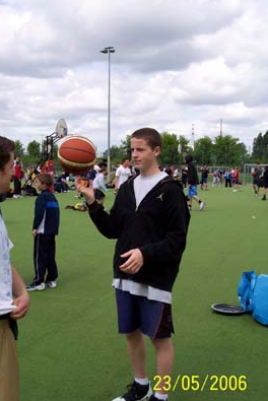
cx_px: 112
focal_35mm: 45
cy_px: 186
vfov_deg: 43.5
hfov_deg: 29.9
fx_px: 502
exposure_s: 1/700
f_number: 4.8
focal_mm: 8
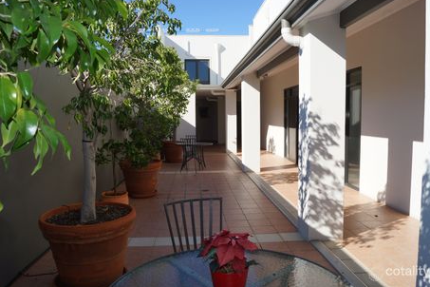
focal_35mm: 28
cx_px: 222
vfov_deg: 46.4
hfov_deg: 65.5
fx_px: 334
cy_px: 142
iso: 100
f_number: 13
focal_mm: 18
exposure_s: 1/100
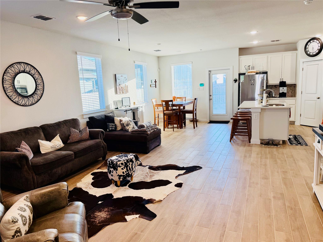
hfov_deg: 71.6
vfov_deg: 56.8
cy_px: 121
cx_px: 162
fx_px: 224
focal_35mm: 24
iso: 100
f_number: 1.78
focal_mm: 6.76
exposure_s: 1/187
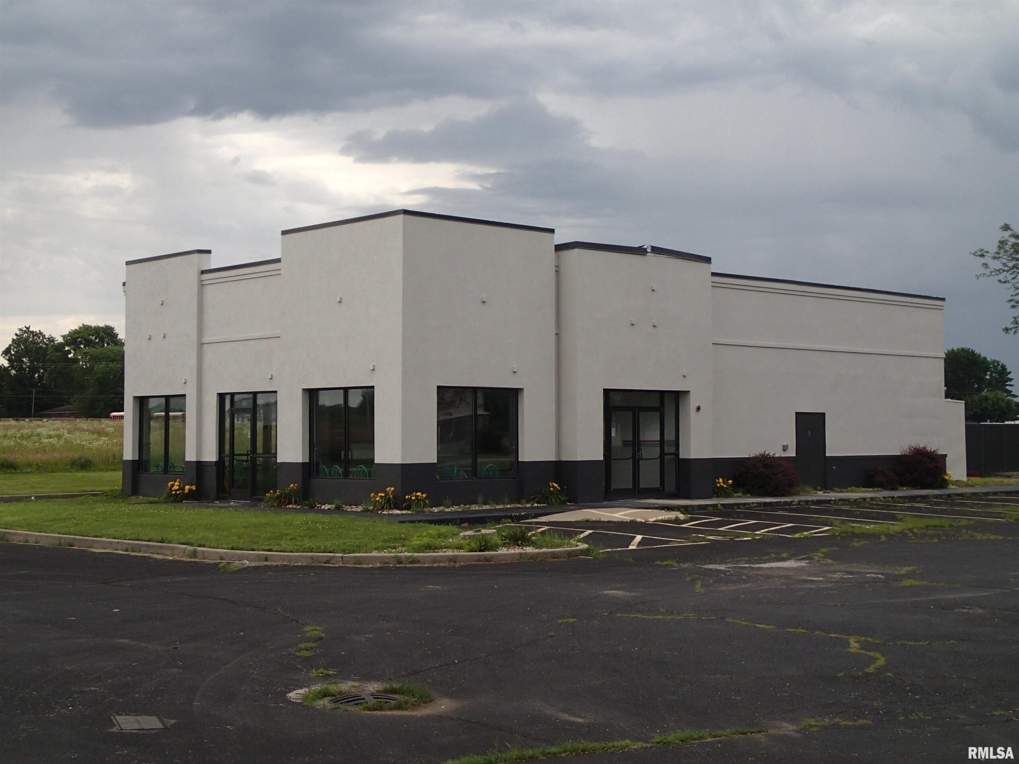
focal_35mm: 49
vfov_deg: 29.7
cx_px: 510
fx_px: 1442
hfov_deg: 38.9
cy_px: 382
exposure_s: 1/250
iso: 100
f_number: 4.5
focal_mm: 8.99
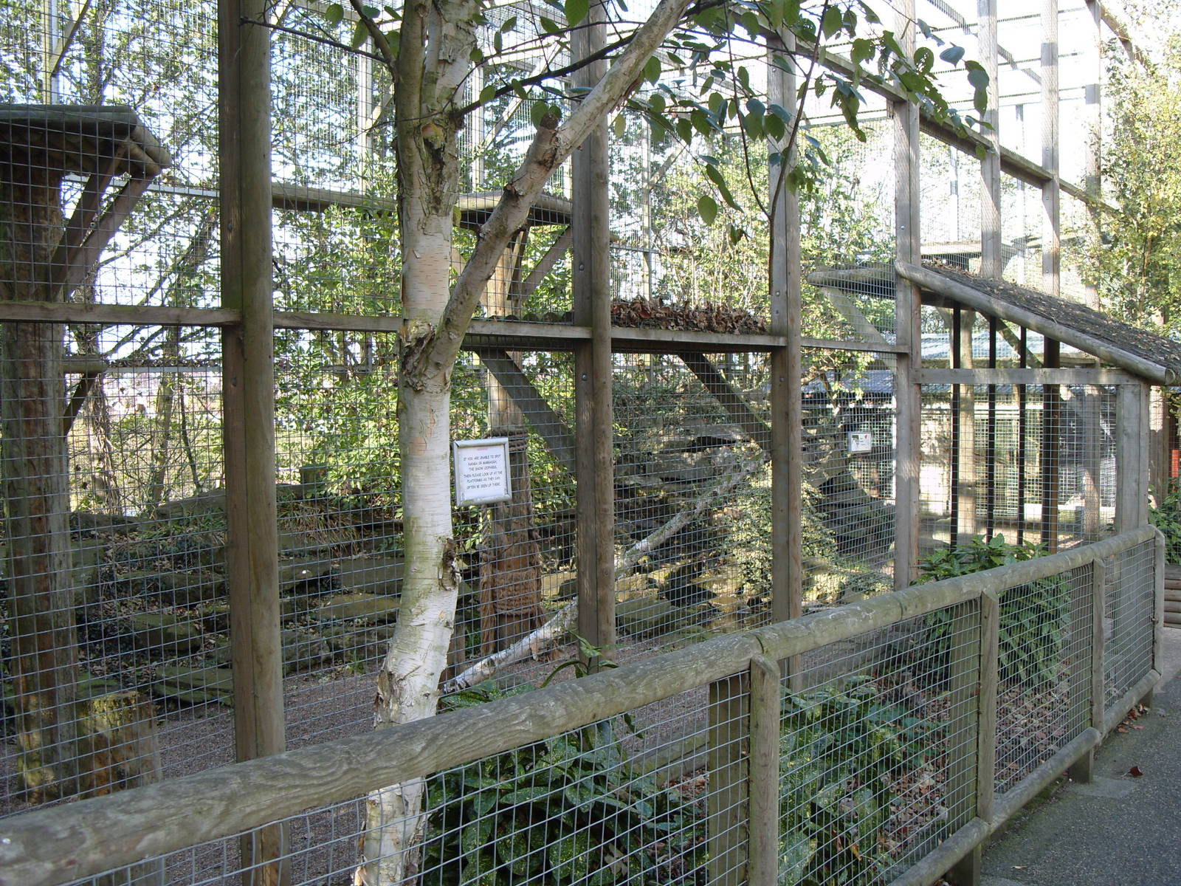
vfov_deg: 40.7
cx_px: 590
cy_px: 443
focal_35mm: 35
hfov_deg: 52.6
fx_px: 1194
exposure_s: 1/125
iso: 80
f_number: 2.8
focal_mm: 7.8
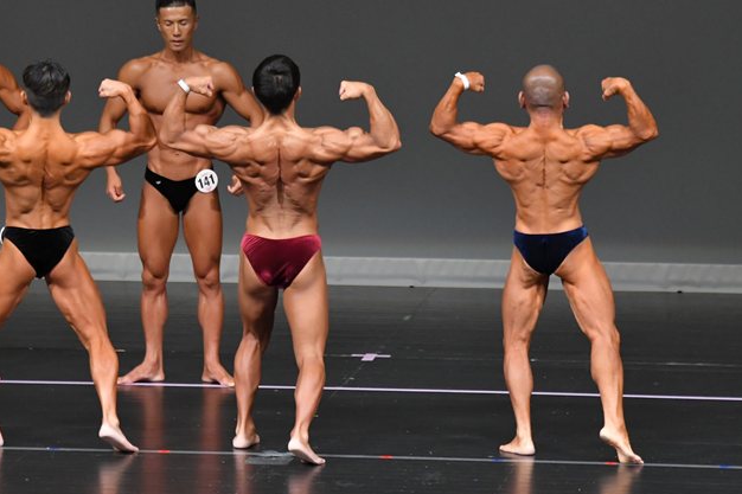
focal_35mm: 353
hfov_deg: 5.8
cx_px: 306
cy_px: 230
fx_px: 7273
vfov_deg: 3.9
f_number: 5.6
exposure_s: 1/400
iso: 4000
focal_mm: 190
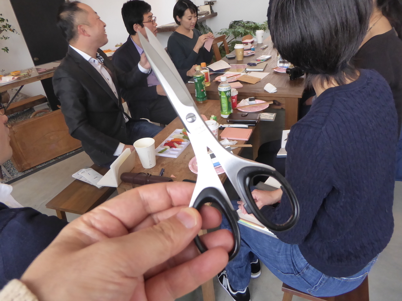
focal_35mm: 25
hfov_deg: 69.4
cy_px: 150
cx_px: 201
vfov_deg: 54.9
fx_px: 290
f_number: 3.3
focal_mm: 4.3
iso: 400
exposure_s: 1/50
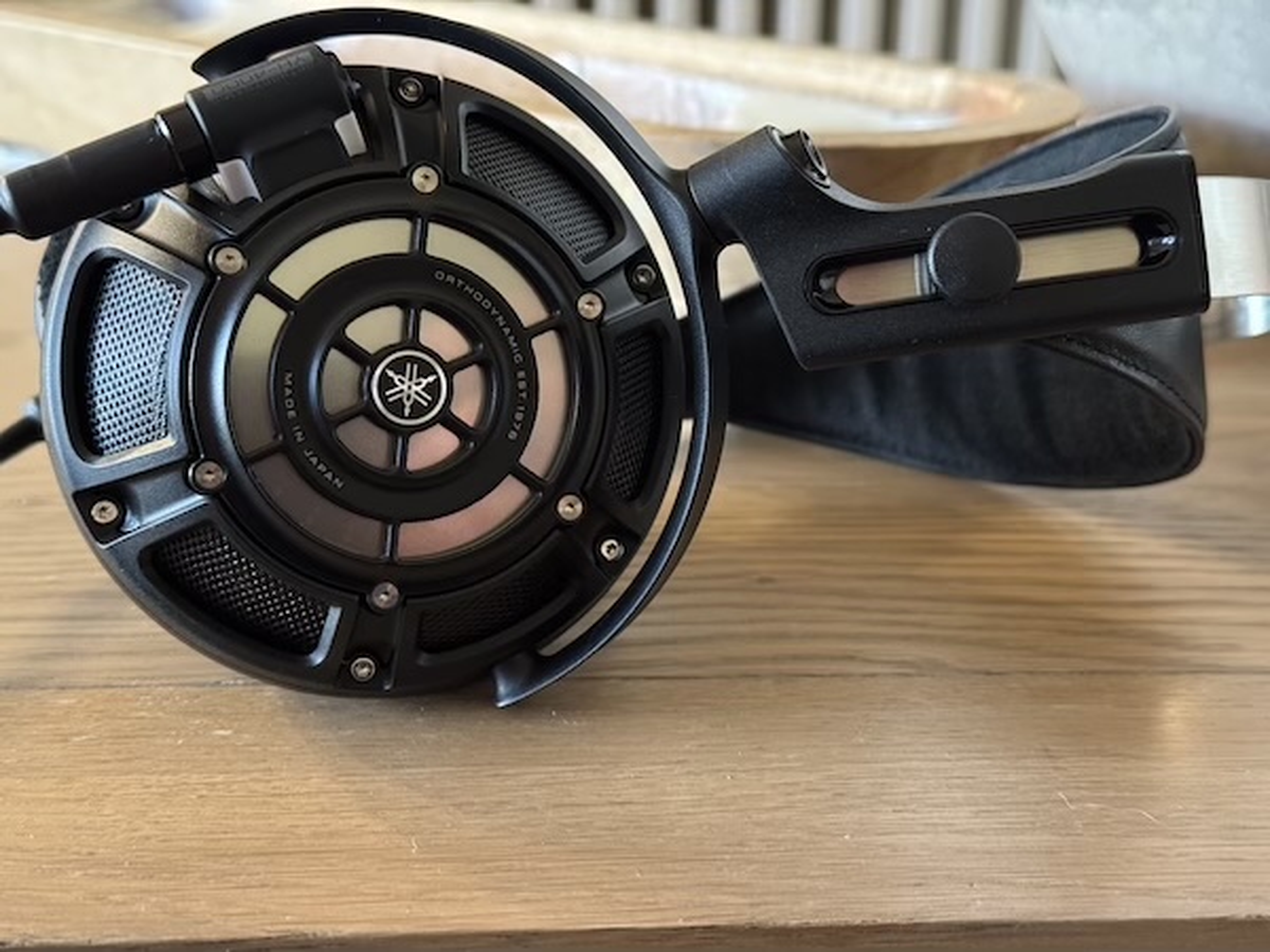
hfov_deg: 39.7
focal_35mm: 48
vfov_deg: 30.3
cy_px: 476
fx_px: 1761
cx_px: 635
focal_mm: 6.76
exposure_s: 1/33
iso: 500
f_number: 1.78
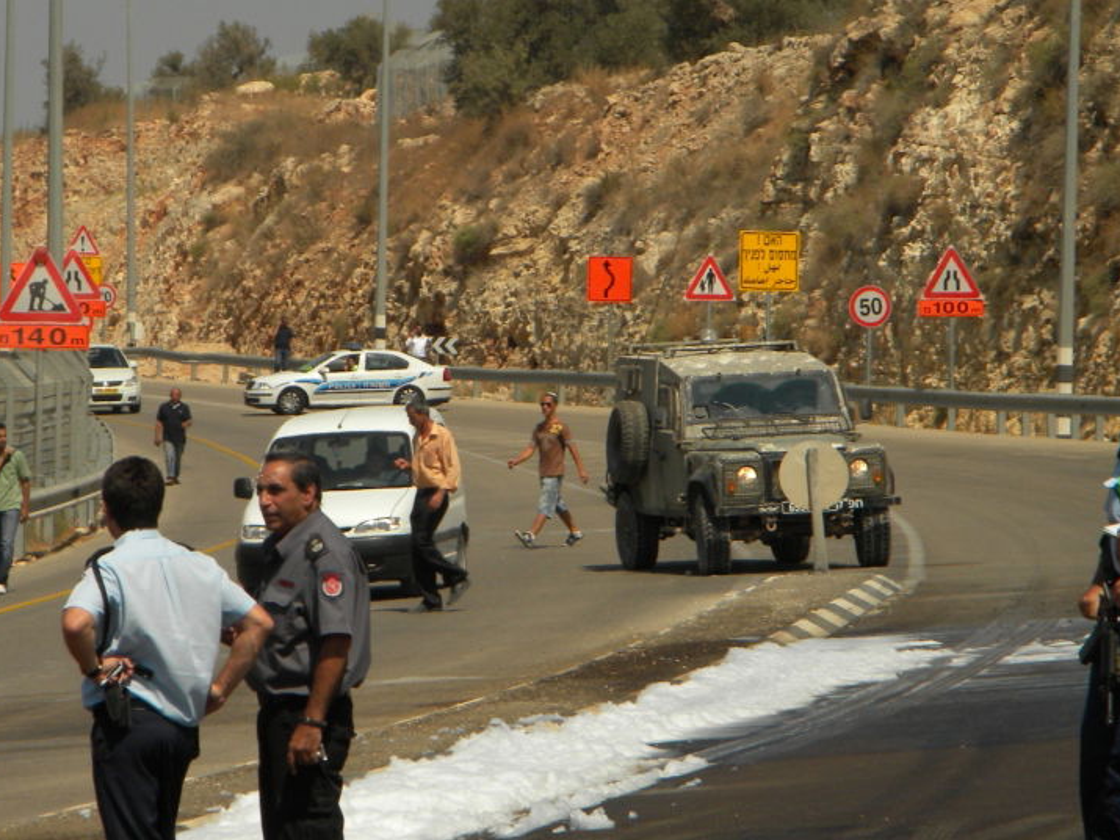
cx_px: 407
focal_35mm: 212
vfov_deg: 7.0
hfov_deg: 9.3
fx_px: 6858
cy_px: 489
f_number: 10
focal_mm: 26.8
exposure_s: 1/328
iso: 80
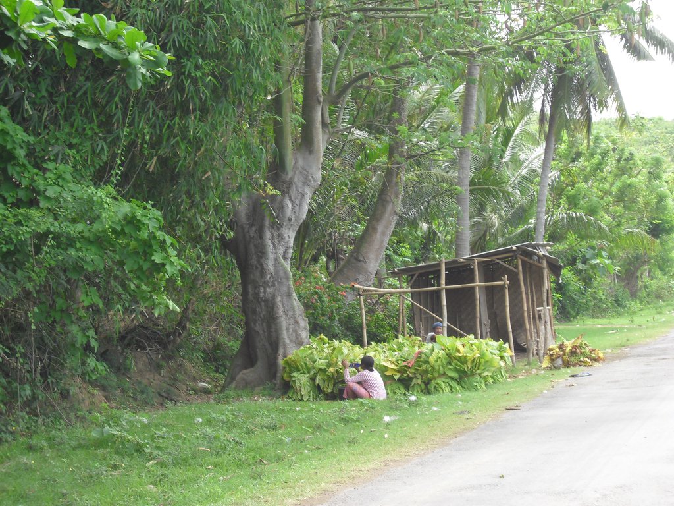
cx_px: 337
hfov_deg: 25.0
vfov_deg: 18.9
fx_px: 1519
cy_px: 253
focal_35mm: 78
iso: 100
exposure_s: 1/200
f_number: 4.2
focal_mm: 12.8
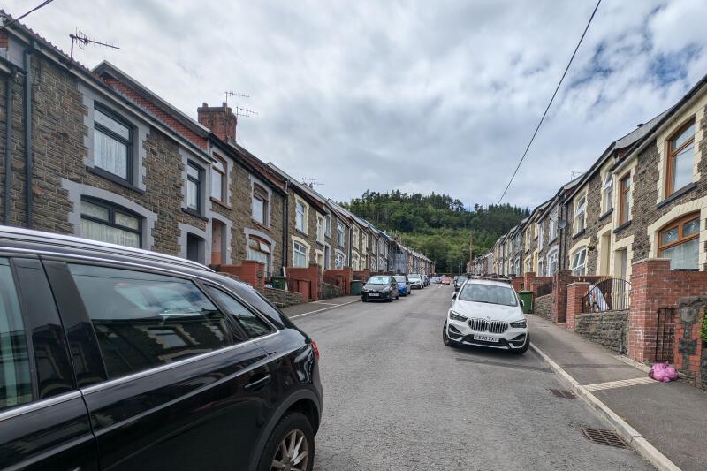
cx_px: 431
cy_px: 332
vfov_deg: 70.5
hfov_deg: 95.2
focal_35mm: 16
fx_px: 314
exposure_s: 1/3086
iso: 39
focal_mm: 2.23
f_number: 1.95
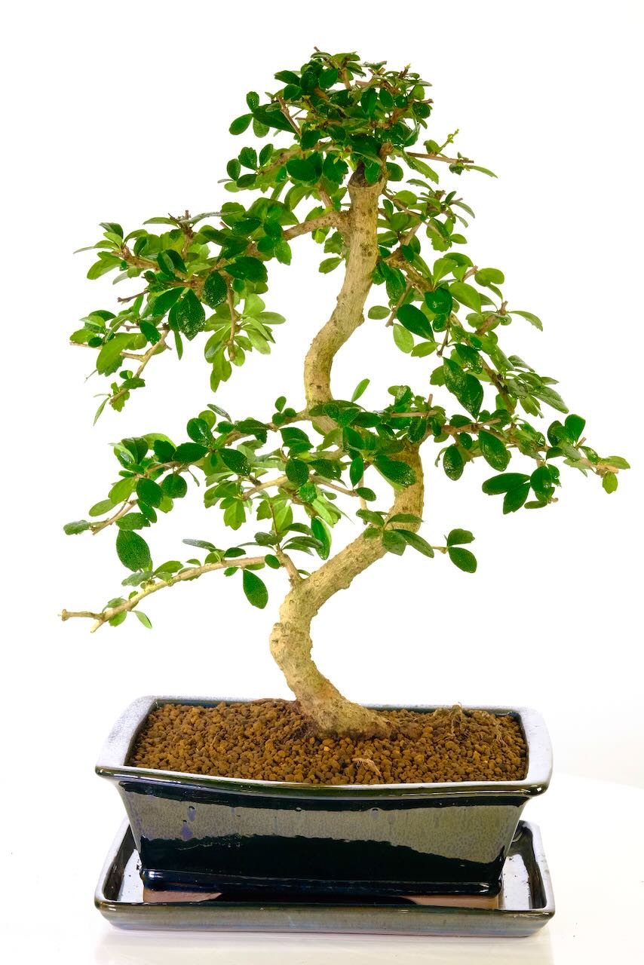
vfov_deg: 22.4
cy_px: 482
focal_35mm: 91
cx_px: 322
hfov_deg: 15.0
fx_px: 2440
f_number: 13
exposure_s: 1/8
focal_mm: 60.7
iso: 2500
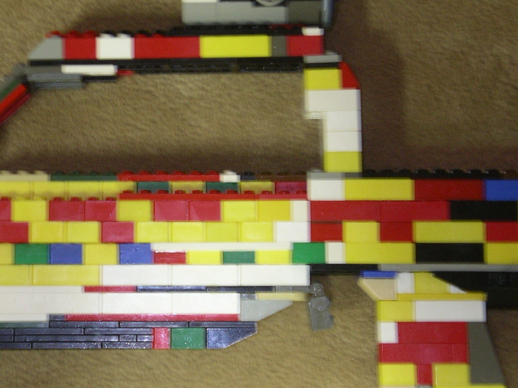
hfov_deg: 12.3
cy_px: 160
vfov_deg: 9.2
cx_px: 202
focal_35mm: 161
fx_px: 2409
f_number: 3.8
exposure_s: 1/3.33
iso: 200
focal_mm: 20.4
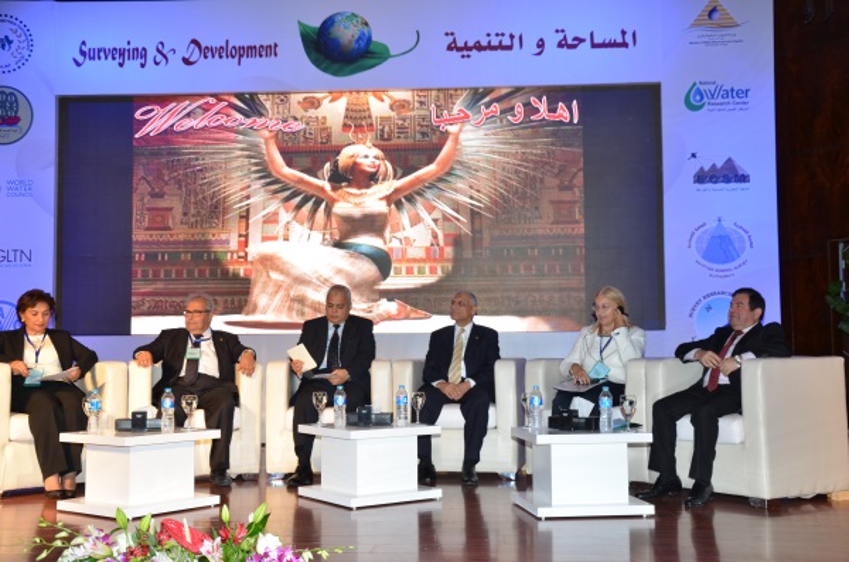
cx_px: 424
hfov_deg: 46.5
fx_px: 988
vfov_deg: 31.7
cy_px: 281
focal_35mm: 42
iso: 200
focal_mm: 28
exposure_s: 1/100
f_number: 5
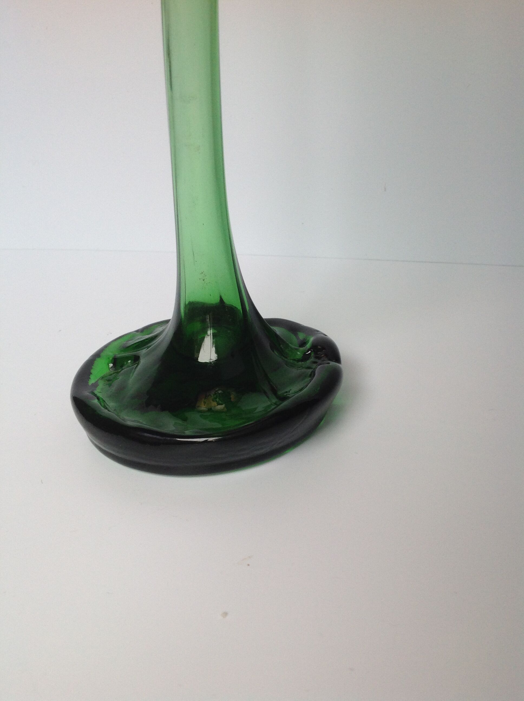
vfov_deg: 52.7
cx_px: 262
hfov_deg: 40.6
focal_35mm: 35
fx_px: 708
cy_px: 350
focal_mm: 4.28
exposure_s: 1/120
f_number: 2.4
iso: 80
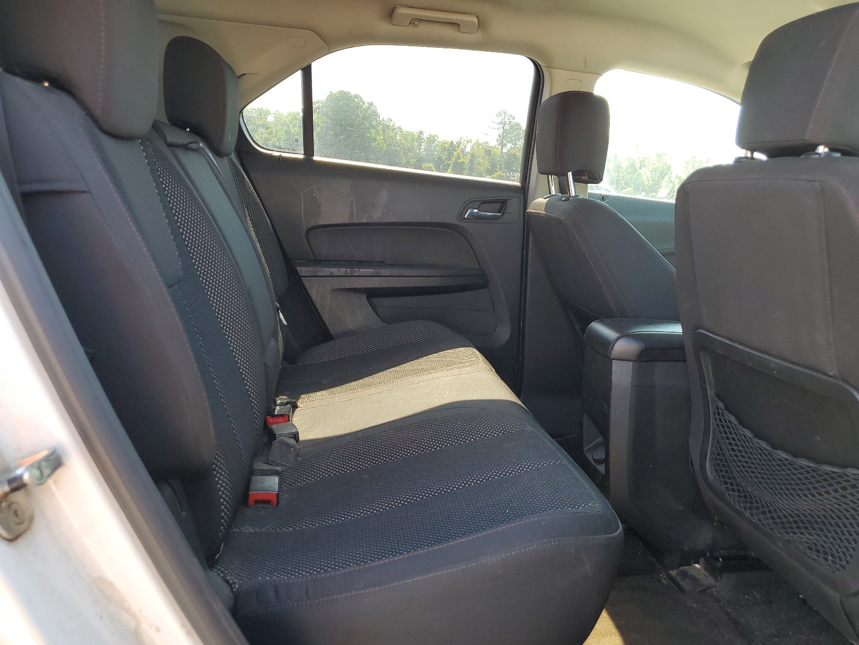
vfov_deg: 53.1
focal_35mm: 26
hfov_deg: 67.3
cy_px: 322
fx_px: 645
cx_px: 430
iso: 50
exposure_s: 1/147
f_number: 1.5
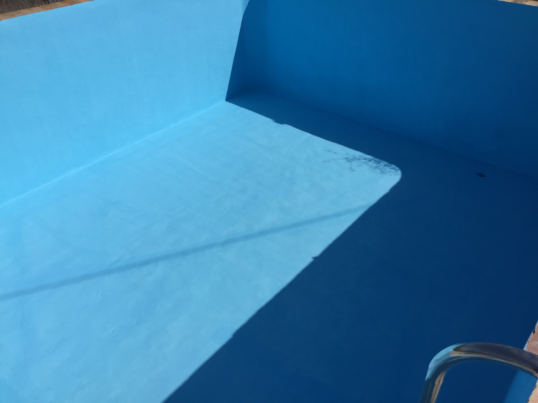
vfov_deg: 48.2
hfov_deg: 61.7
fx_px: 451
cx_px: 269
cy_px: 202
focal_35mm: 29
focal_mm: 4.15
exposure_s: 1/4950
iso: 32
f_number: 2.2
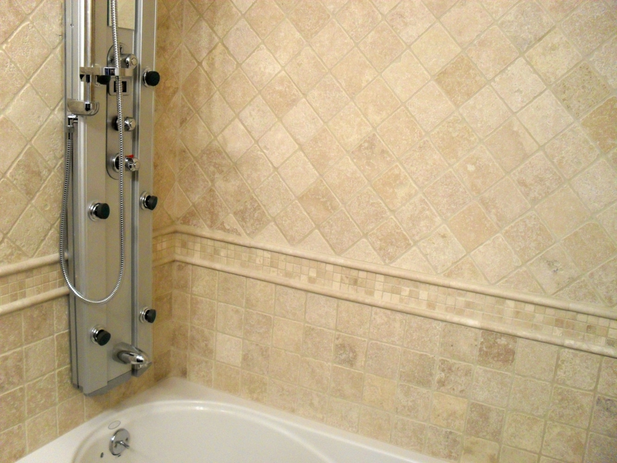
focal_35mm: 35
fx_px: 624
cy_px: 232
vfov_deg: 40.7
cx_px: 308
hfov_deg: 52.6
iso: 200
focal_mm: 6.3
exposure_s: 1/15
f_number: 3.2
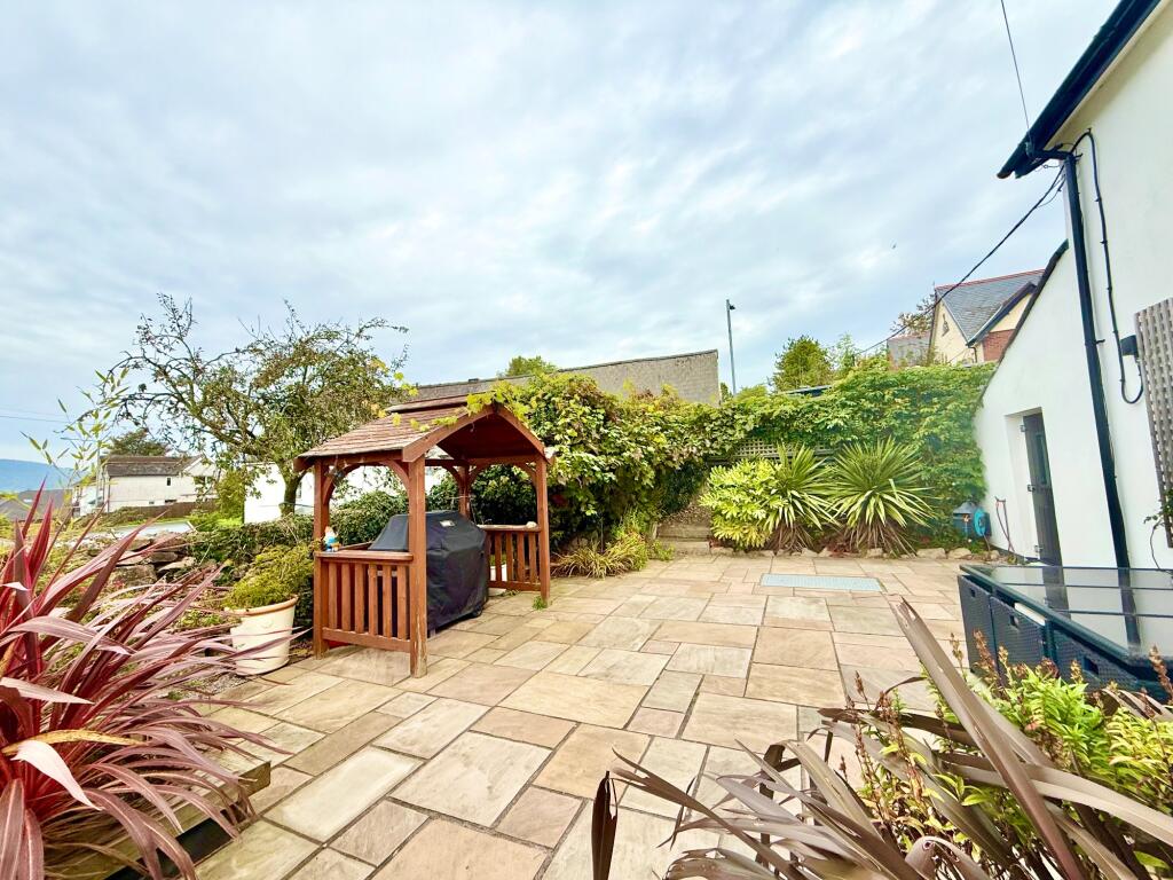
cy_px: 440
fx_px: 474
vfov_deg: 85.7
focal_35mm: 14
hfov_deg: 102.1
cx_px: 586
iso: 50
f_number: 2.2
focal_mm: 2.22
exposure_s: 1/522
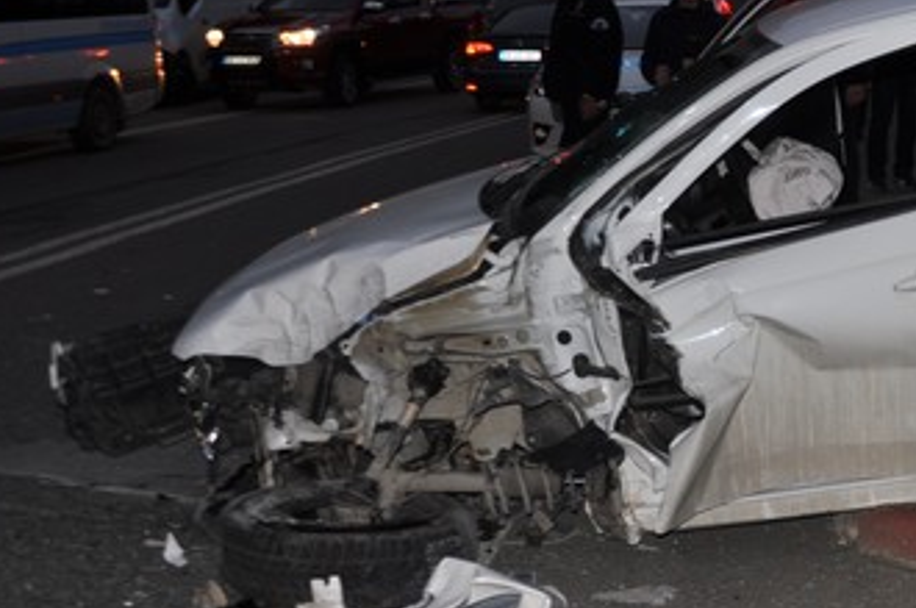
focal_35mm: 73
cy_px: 265
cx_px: 847
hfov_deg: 26.7
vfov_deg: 18.6
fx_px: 1855
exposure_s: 1/60
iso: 200
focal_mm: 24
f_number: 3.8
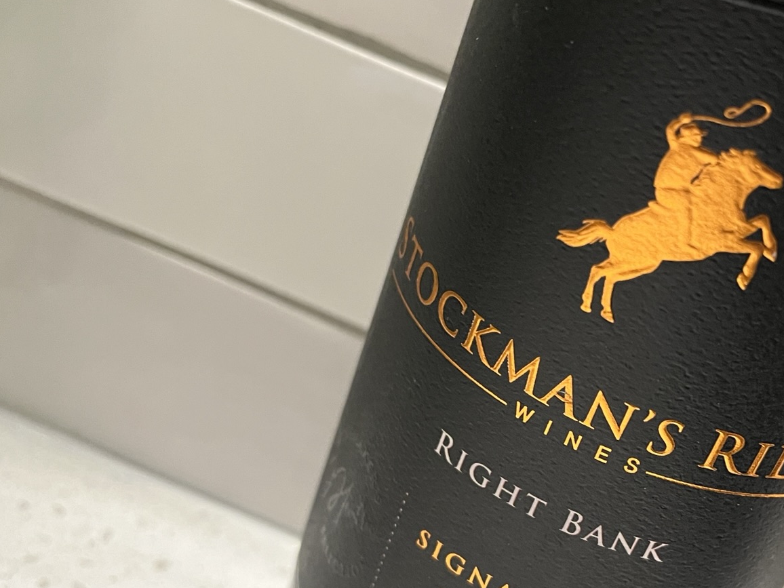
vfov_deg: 32.1
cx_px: 596
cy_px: 349
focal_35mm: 45
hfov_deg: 40.8
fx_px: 1019
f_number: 1.6
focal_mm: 5.1
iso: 400
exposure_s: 1/33
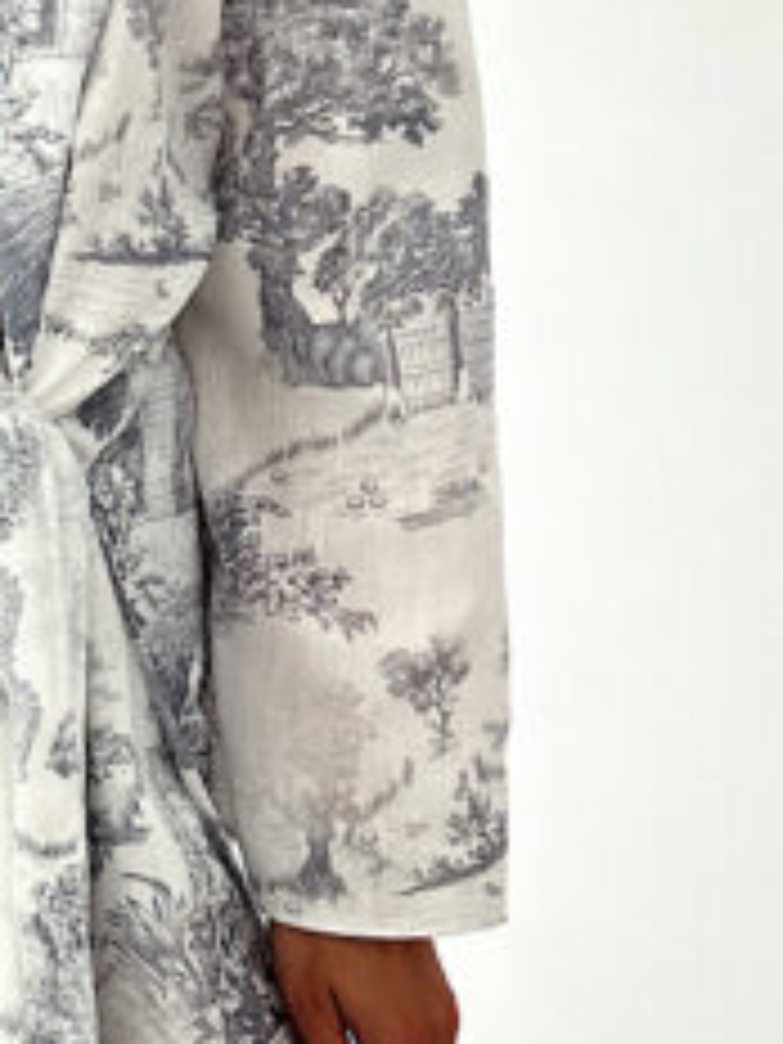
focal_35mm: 74
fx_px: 2232
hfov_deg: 18.7
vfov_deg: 26.3
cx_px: -180
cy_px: 592
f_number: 1.9
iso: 25
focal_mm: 2.69
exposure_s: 1/200
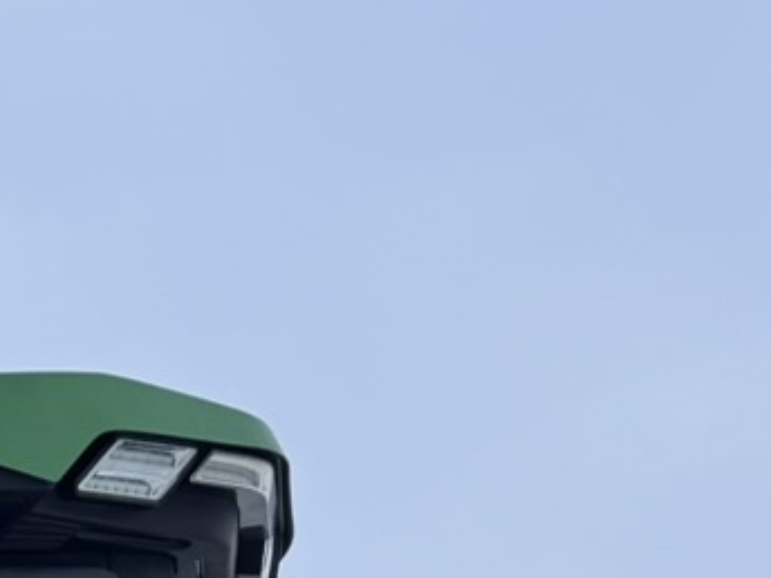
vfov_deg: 8.9
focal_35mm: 143
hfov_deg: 11.8
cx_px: -959
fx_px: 3185
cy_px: 1586
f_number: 1.78
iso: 80
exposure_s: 1/615
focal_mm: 6.76
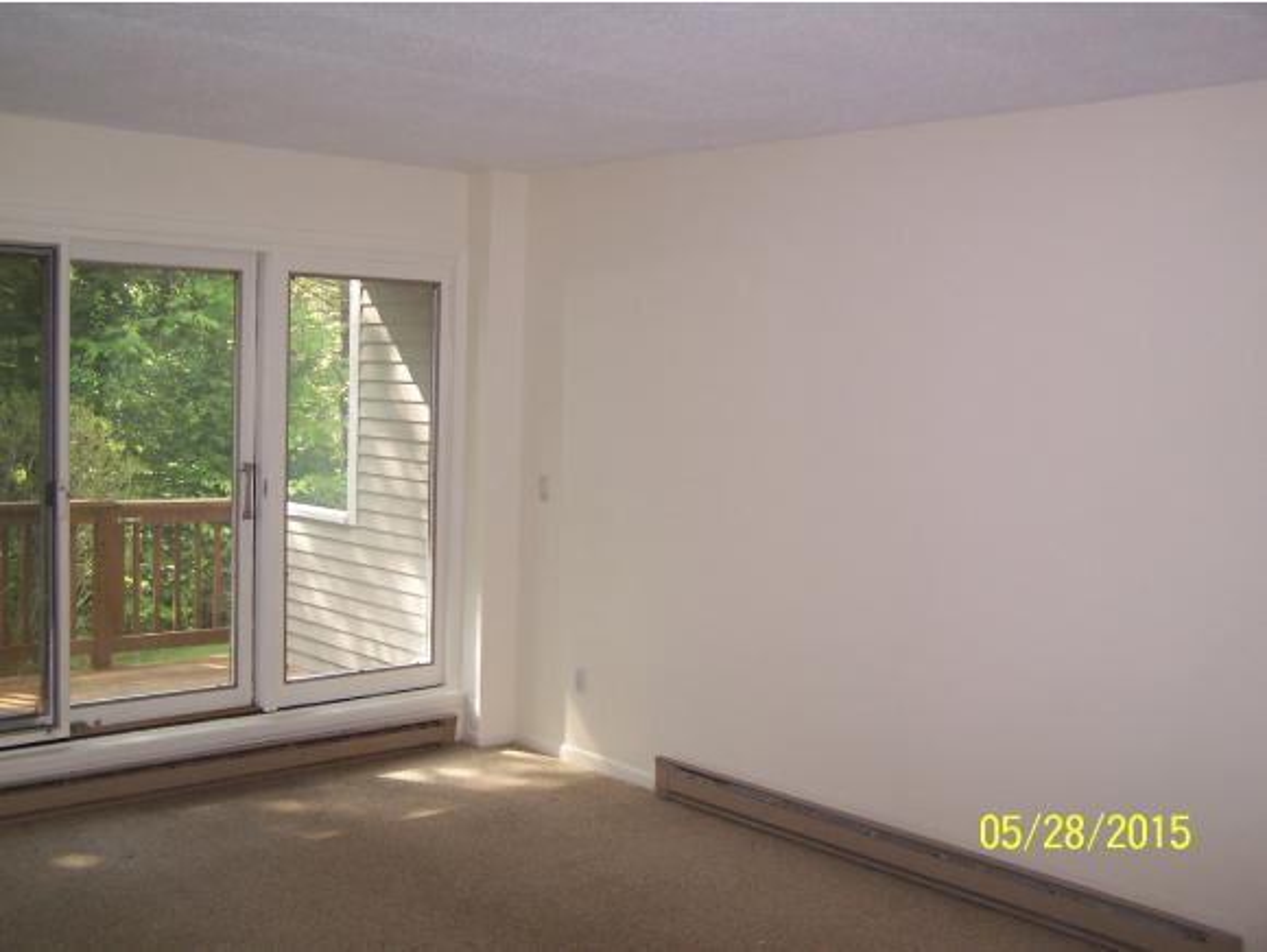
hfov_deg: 48.9
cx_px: 634
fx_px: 1392
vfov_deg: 37.8
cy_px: 476
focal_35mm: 38
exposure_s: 1/60
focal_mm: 6.3
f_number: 2.8
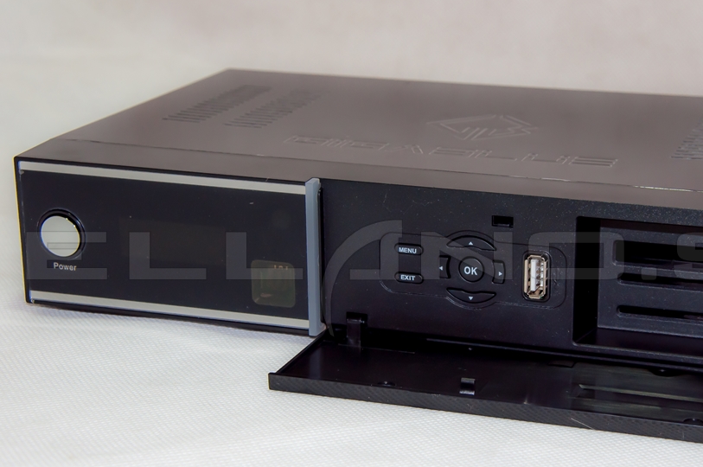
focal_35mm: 84
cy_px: 265
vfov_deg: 16.2
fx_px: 1638
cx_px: 448
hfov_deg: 24.1
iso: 200
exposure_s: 1/80
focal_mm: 42
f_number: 10
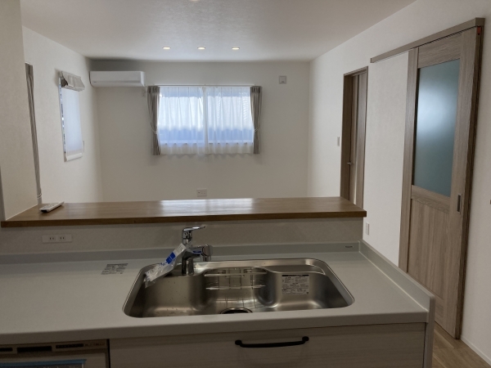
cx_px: 246
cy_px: 184
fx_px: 397
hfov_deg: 63.4
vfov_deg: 49.7
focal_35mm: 28
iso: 20
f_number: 1.8
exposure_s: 1/251
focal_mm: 4
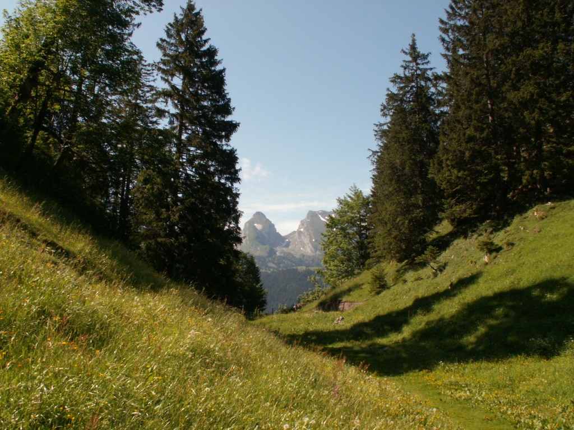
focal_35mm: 35
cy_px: 215
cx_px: 287
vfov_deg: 40.7
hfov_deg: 52.6
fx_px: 580
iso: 50
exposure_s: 1/100
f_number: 8
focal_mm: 5.86
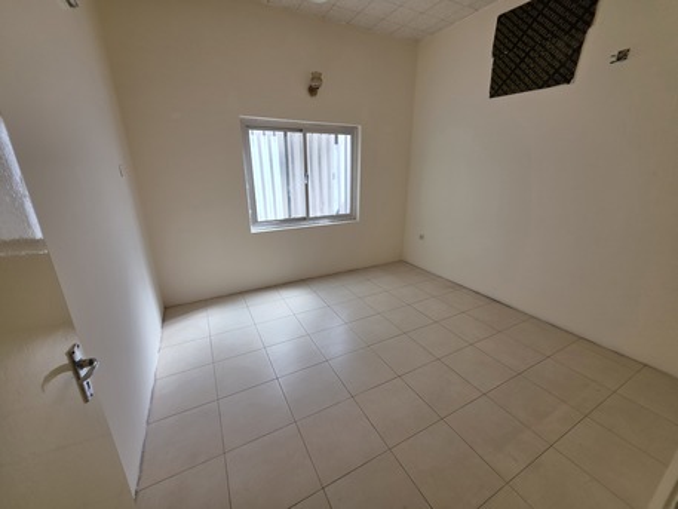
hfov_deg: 106.2
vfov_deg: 89.9
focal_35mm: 13
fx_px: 255
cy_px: 254
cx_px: 339
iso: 32
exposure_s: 1/100
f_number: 1.9
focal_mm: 2.2
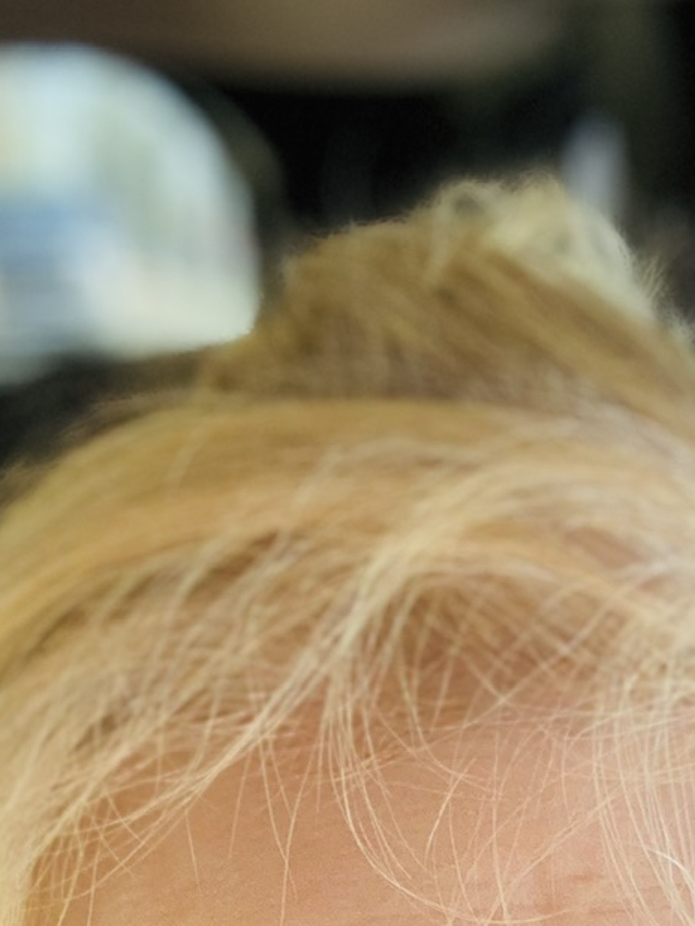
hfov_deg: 13.9
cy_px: 1272
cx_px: 518
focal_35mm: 106
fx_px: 2836
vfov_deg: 17.2
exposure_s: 1/120
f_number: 2.2
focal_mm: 2.87
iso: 25
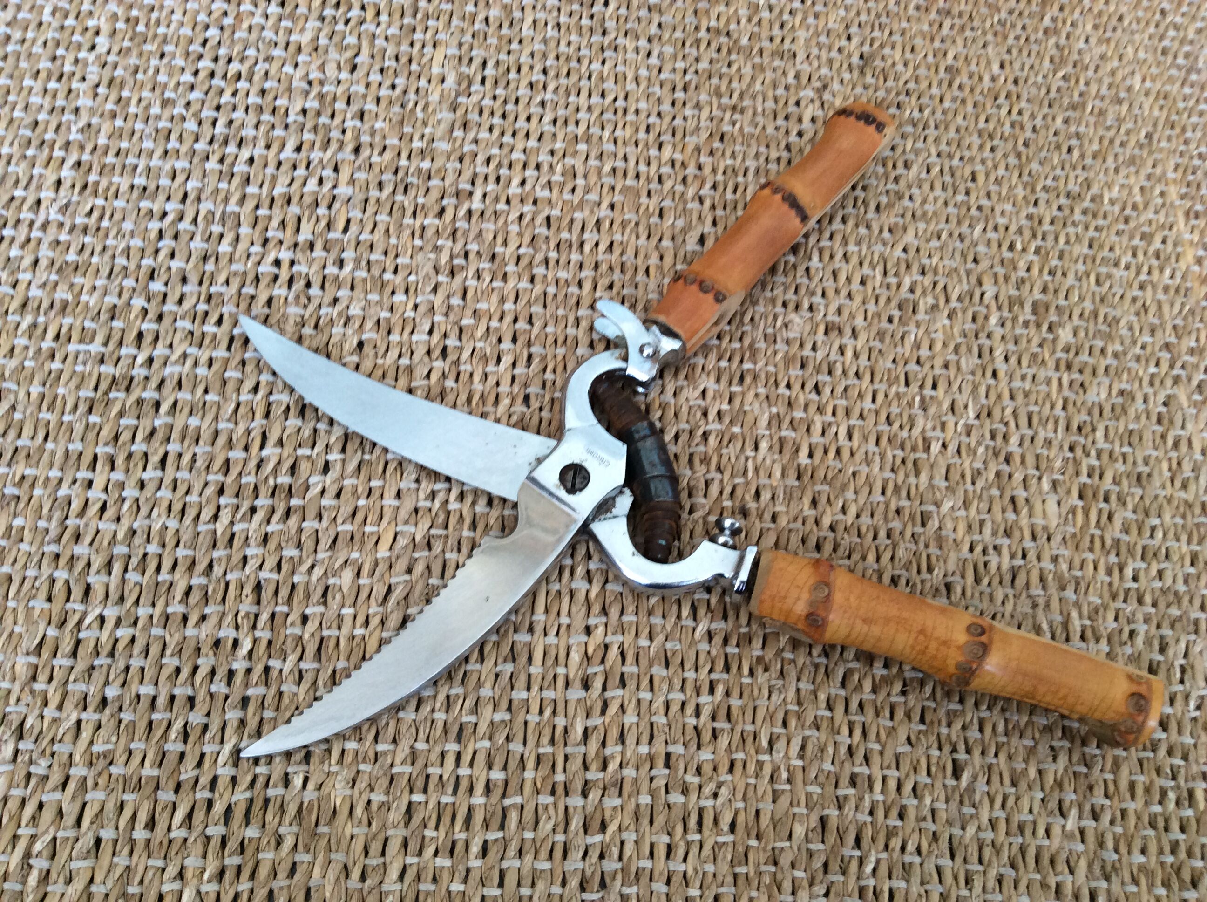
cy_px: 451
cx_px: 604
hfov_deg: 56.9
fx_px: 1114
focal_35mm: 32
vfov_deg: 44.1
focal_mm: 3.3
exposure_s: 1/25
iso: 80
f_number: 2.4
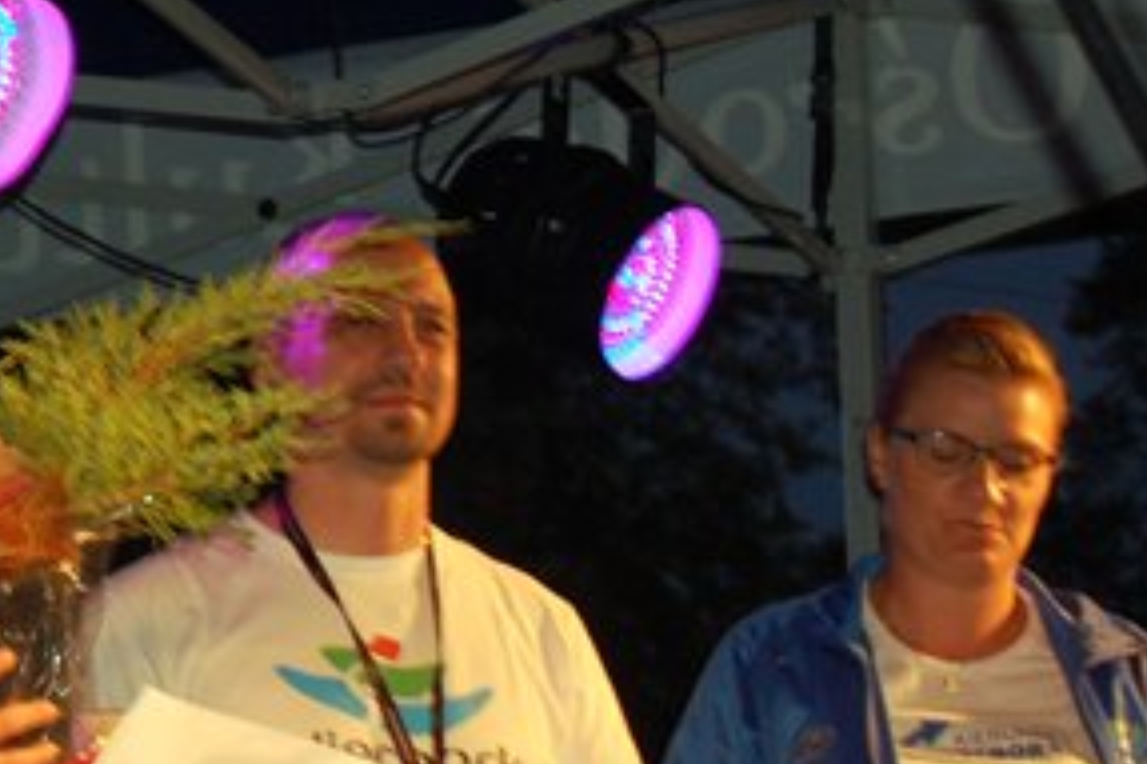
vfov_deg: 6.8
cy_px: 718
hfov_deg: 10.1
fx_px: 6407
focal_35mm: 201
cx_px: -184
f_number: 5.6
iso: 400
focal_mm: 55
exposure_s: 1/60
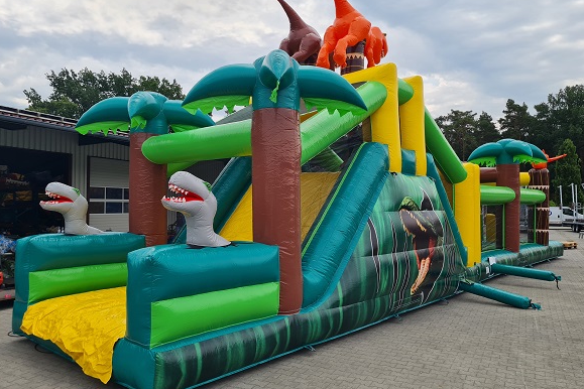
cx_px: 283
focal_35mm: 28
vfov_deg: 46.4
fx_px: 454
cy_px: 200
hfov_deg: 65.5
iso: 50
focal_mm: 5.4
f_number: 1.8
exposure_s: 1/2264
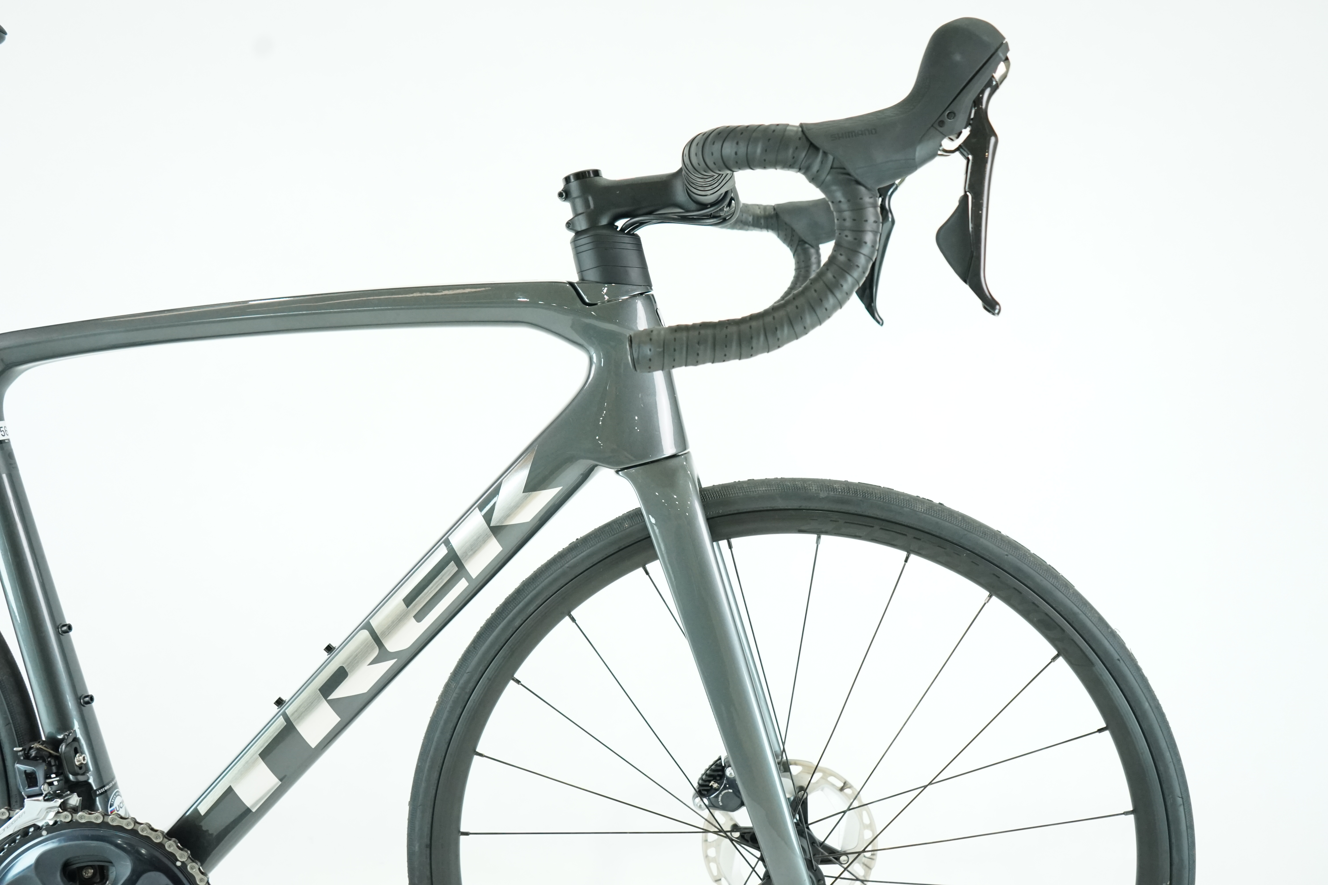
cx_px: 664
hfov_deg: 65.5
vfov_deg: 46.4
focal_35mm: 28
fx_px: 1033
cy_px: 442
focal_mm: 28
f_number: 5
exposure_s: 1/200
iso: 2500
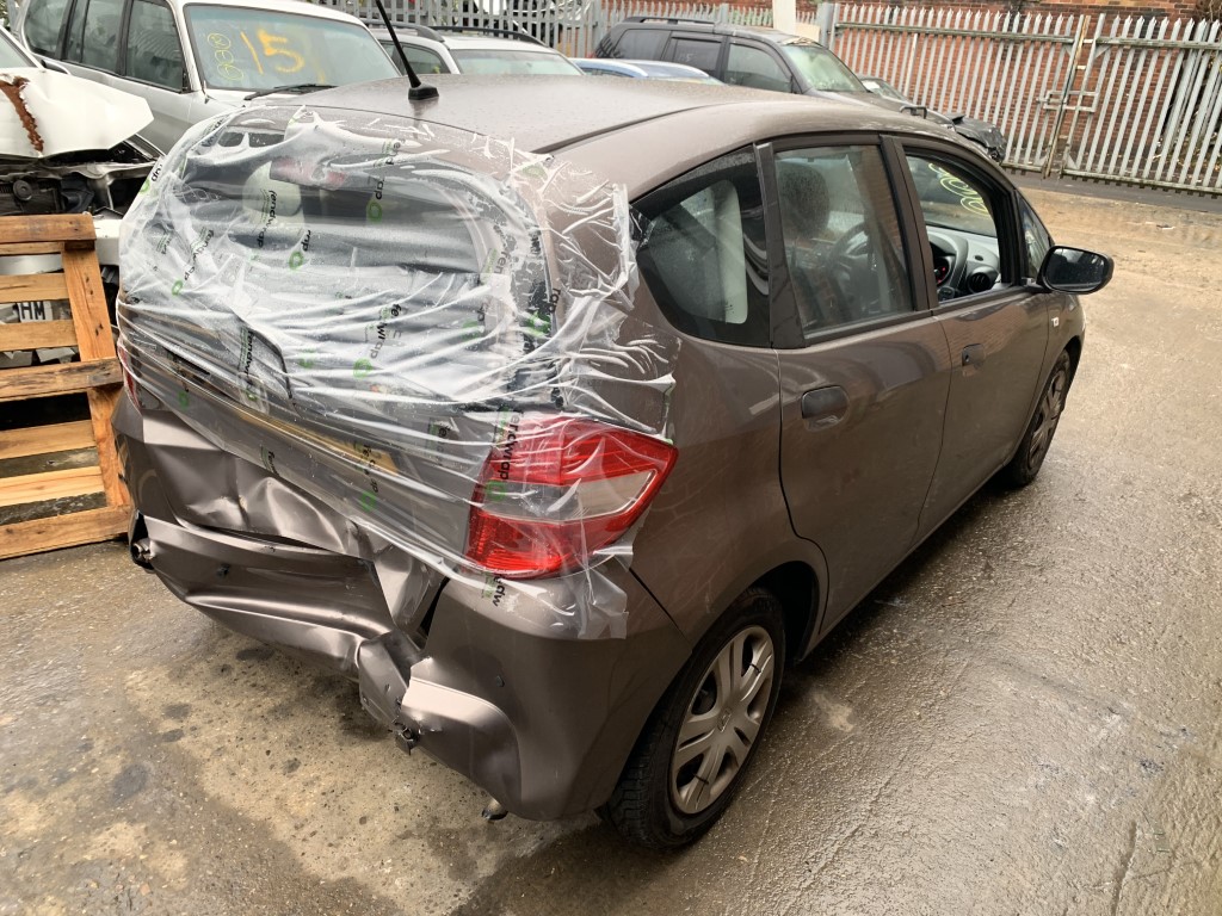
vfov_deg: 53.1
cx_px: 611
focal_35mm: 26
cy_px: 458
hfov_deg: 67.3
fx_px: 918
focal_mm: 4.25
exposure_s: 1/121
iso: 64
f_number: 1.8
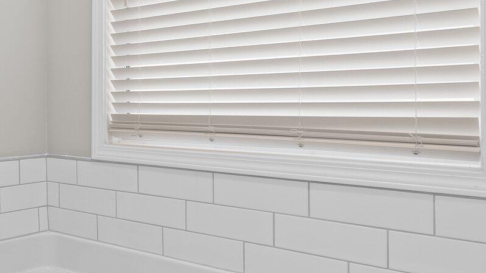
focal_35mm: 43
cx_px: 34
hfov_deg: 42.7
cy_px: 117
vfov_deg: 27.7
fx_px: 554
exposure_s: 1/5
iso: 400
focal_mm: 16
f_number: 8
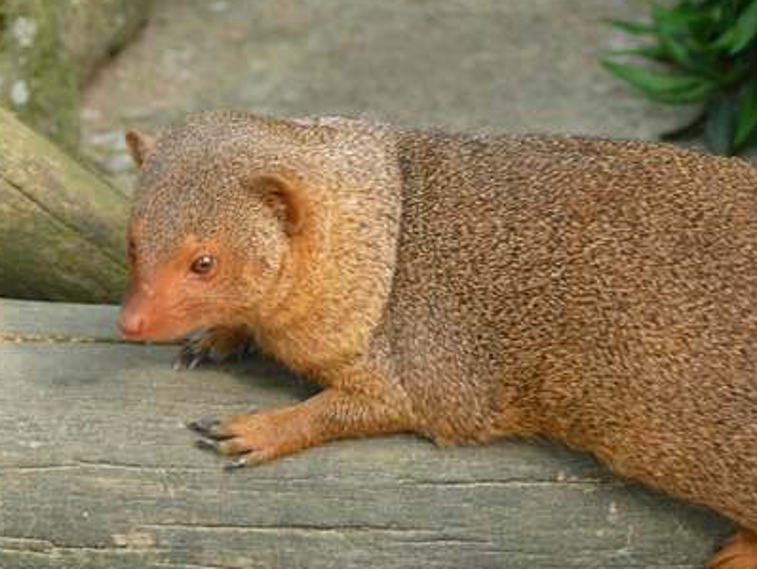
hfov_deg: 5.4
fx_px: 8074
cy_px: 402
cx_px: 565
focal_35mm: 369
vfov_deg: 4.0
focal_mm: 41.5
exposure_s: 1/80
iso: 100
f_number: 3.6
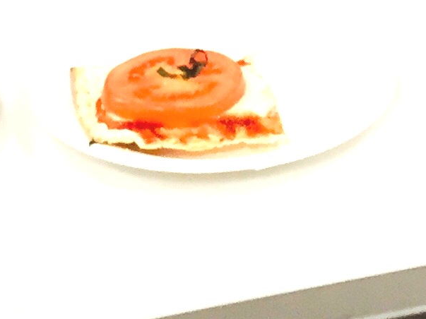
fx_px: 1932
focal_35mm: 157
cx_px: 239
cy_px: -432
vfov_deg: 8.6
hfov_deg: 12.6
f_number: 2.2
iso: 80
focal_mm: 4.15
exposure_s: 1/30
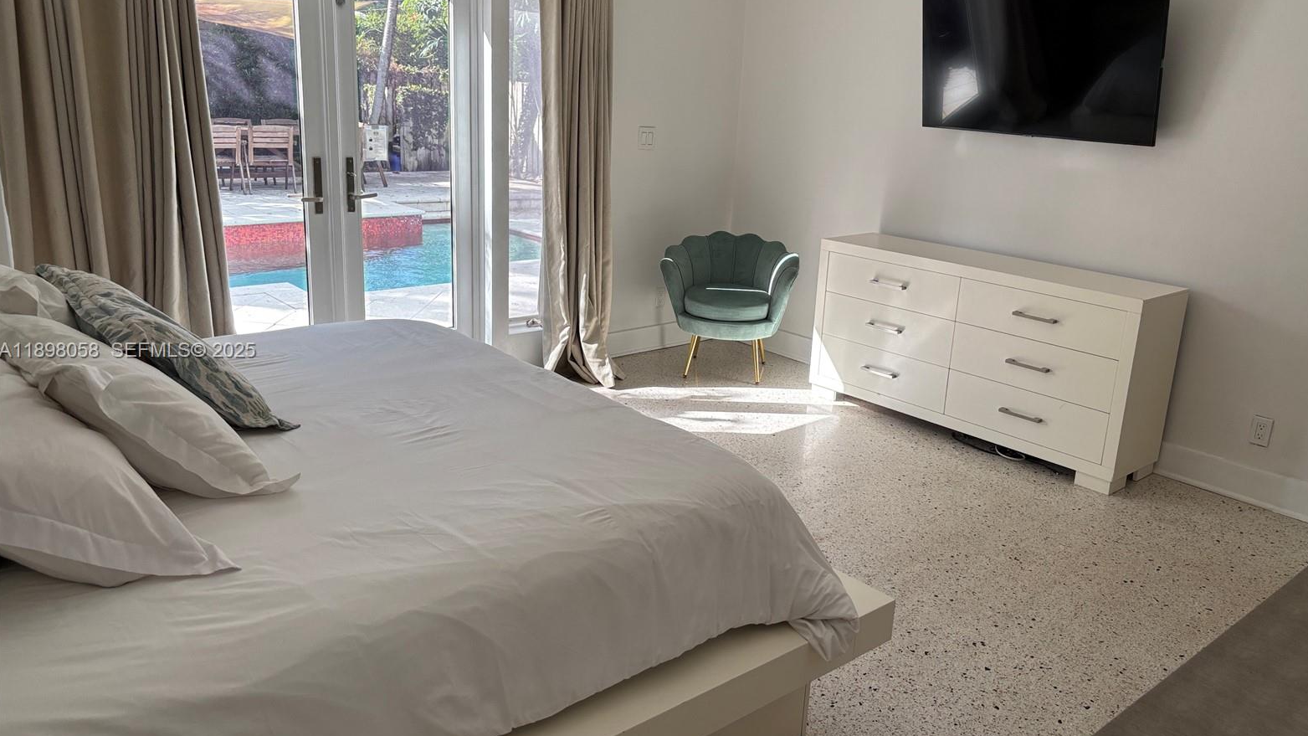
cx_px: 664
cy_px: 352
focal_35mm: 29
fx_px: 1006
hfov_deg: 66.1
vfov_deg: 40.2
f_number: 1.6
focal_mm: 5.96
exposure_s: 1/165
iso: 50
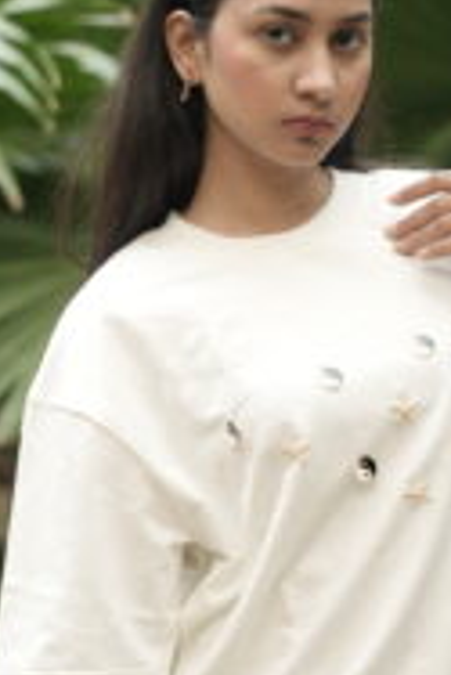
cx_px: 307
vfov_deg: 11.8
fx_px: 3255
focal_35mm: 174
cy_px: 247
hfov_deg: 7.9
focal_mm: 61.9
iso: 400
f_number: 2.8
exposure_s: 1/160
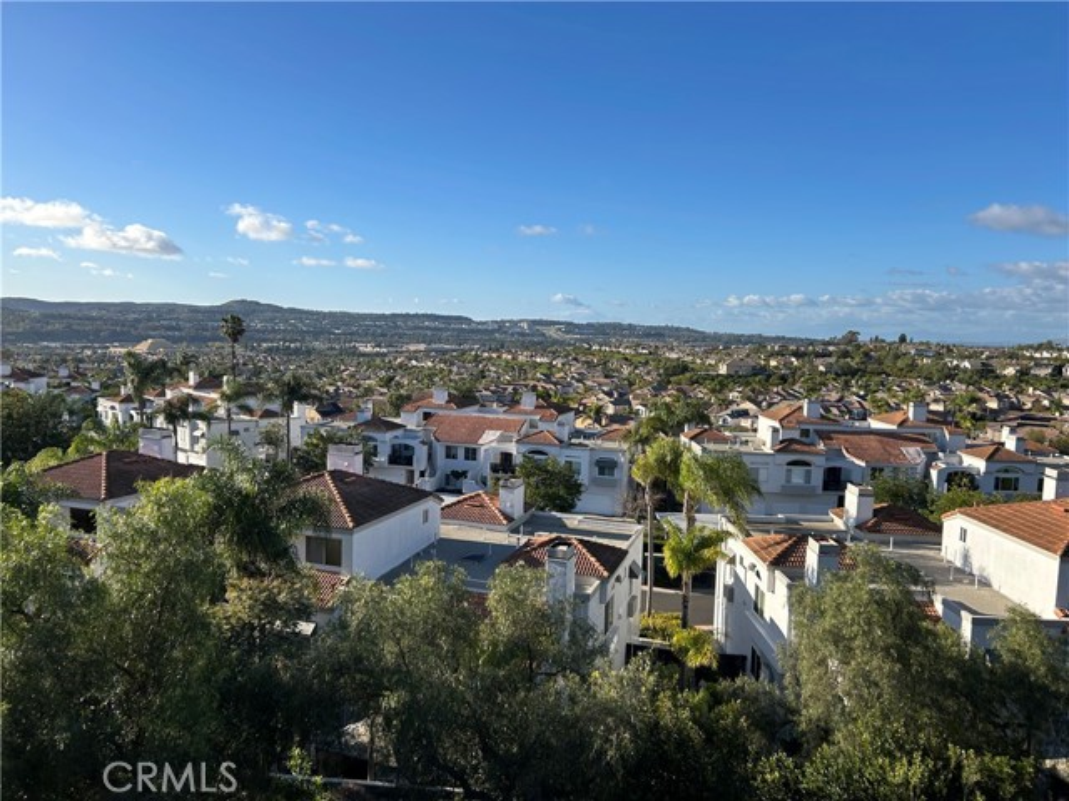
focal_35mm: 26
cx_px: 534
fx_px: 803
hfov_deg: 67.3
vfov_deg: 53.1
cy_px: 400
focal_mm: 5.7
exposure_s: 1/3831
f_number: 1.5
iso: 50
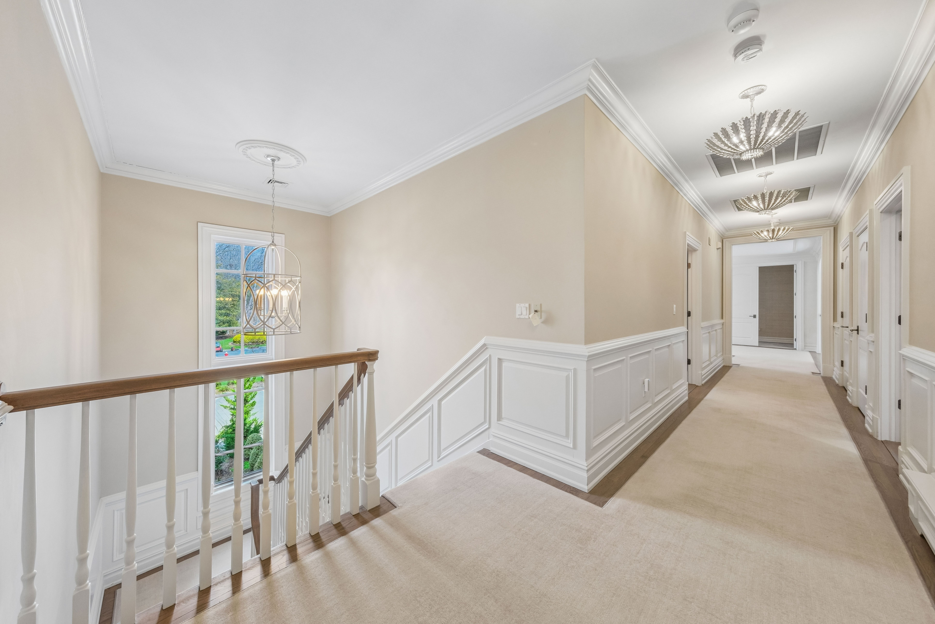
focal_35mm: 12
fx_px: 312
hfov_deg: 112.6
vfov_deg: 90.0
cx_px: 468
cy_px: 312
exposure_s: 1/20
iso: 640
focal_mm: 8
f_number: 8
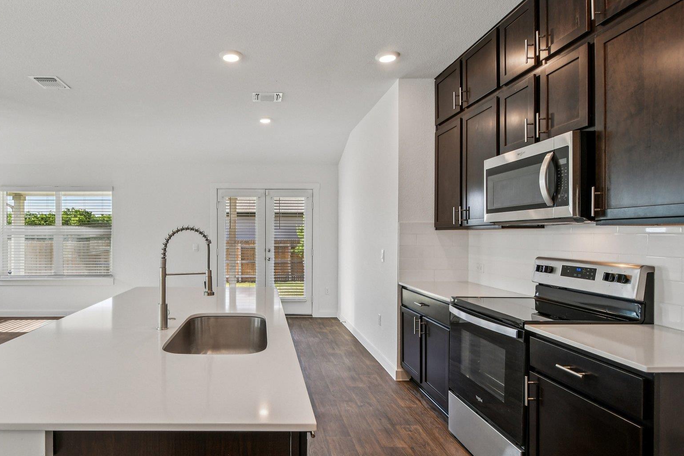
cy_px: 211
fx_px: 380
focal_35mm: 20
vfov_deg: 61.9
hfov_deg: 82.7
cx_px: 267
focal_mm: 10
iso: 400
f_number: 8
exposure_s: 1/125
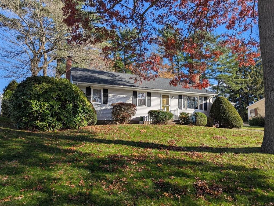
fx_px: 190
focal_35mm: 24
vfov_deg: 56.9
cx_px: 137
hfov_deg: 71.5
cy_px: 103
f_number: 1.85
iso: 41
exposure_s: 1/1664
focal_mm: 6.81
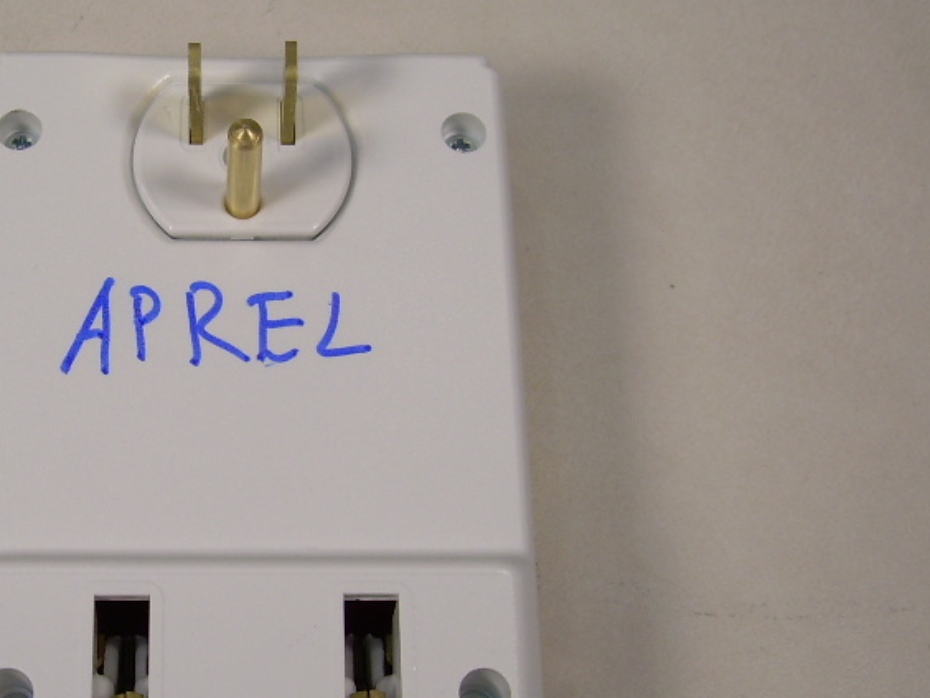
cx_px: 231
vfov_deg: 21.3
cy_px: 333
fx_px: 1854
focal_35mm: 69
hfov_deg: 27.8
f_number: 2.8
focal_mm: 6.3
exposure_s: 1/136
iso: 50
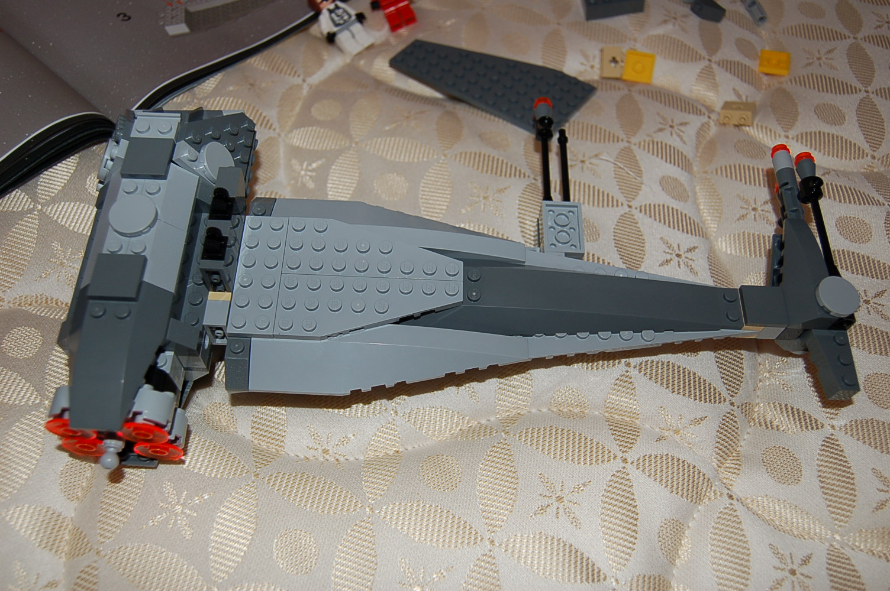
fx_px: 815
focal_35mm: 33
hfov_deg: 57.3
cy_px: 296
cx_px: 445
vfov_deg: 39.9
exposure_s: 1/60
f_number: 3.8
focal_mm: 22
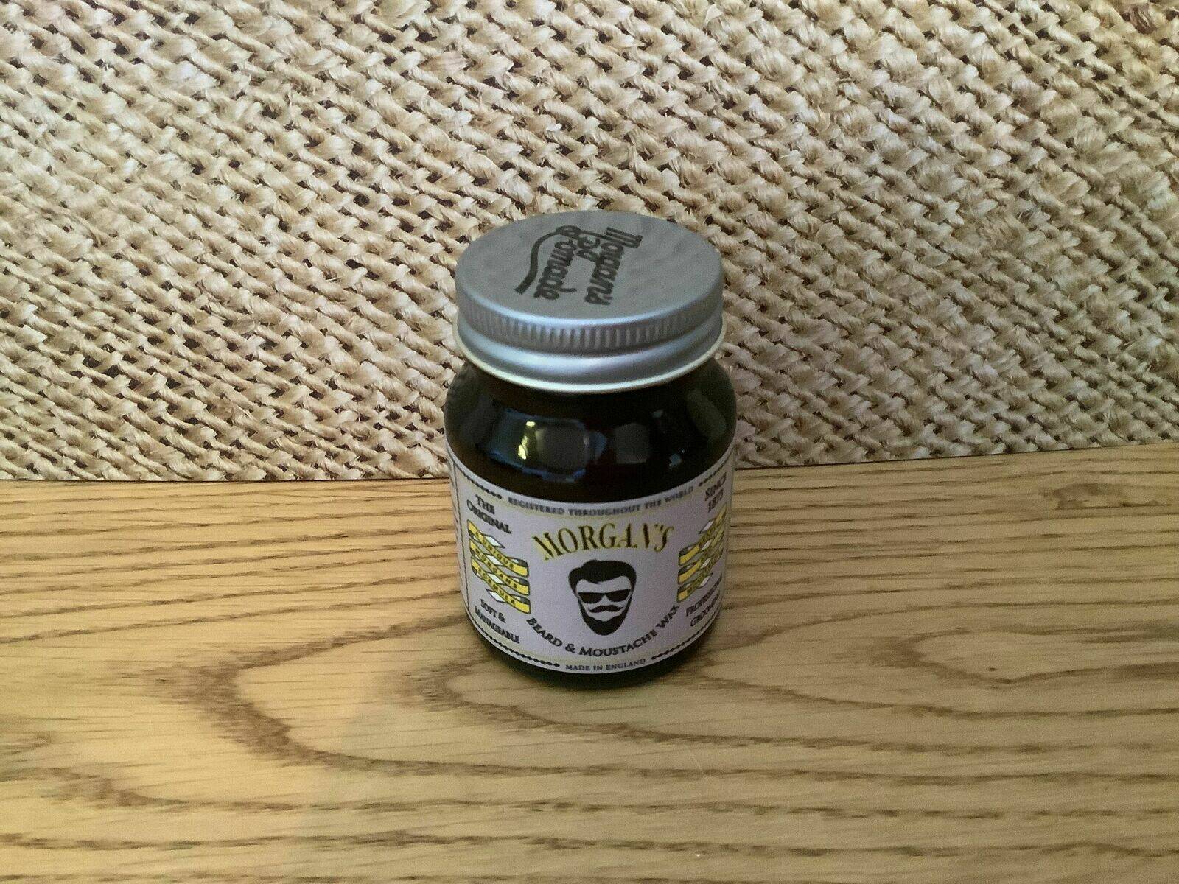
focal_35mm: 31
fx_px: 1056
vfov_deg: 45.4
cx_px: 590
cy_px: 442
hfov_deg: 58.4
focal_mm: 3.3
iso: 500
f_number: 2.4
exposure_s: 1/25
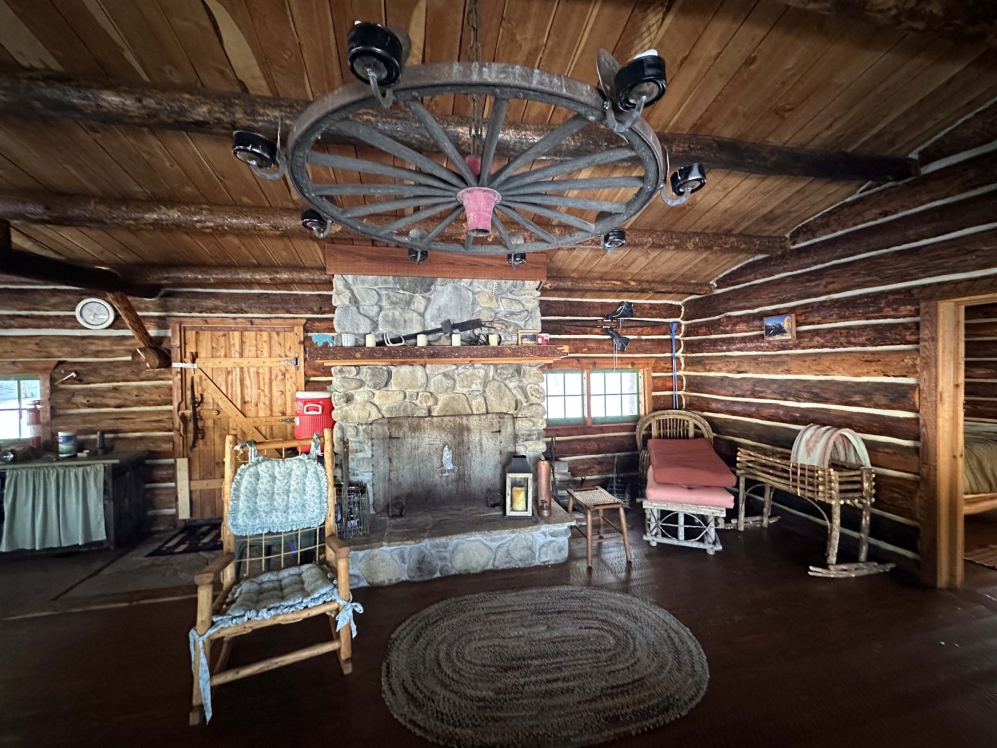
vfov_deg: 85.7
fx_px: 403
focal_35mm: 14
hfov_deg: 102.1
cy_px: 374
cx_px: 498
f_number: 2.2
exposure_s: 1/60
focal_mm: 2.22
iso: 800
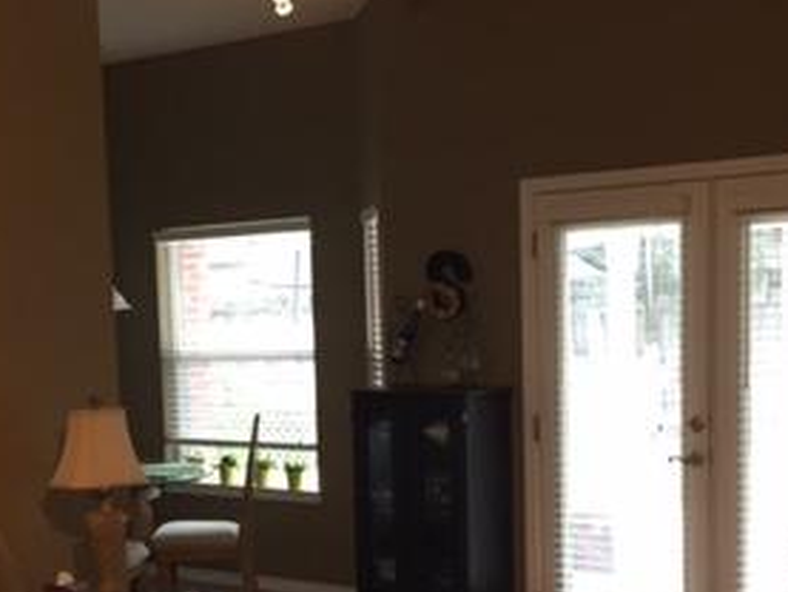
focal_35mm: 67
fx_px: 1526
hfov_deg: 28.8
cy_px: 524
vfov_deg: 21.5
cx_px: 282
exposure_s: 1/30
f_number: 2.2
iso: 100
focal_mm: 4.15
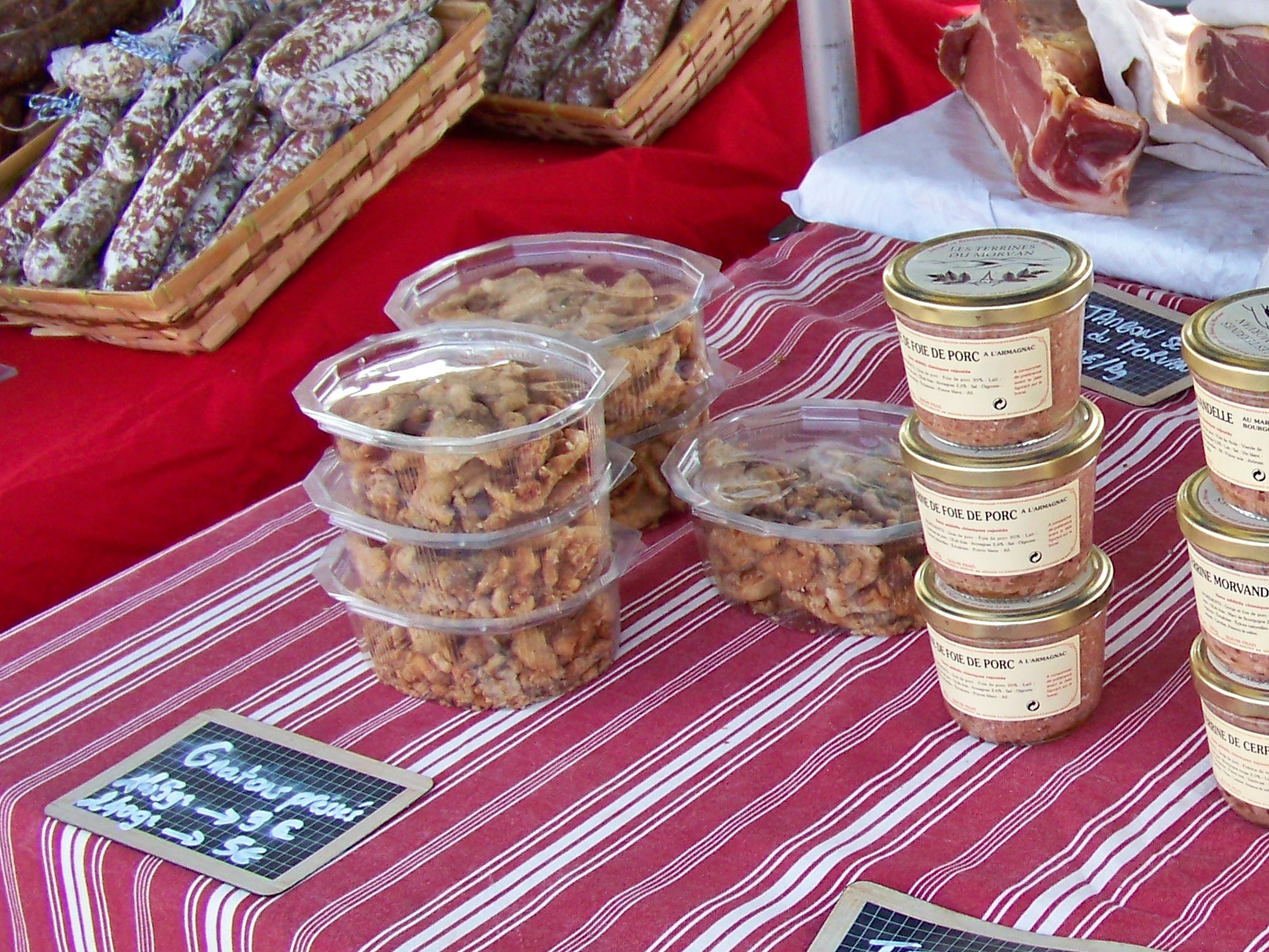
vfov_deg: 20.4
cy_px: 531
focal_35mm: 72
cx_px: 1360
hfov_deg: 25.3
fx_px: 2639
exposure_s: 1/200
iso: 100
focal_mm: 5.85
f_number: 2.8
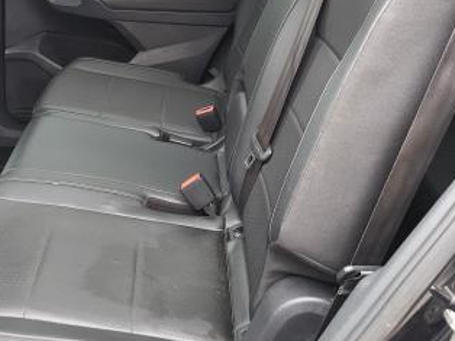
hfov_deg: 35.9
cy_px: 54
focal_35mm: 53
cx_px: 159
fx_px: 696
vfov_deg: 26.8
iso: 250
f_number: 1.8
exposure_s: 1/120
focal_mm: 5.4
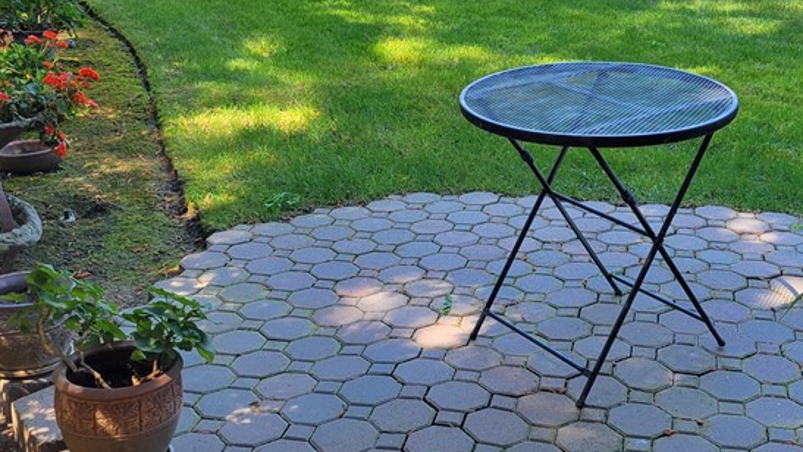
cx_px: 458
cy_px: 113
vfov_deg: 22.4
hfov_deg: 39.1
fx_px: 1129
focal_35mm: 53
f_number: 1.8
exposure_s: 1/120
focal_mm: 5.4
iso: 50
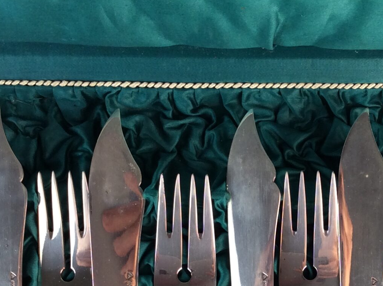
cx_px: 277
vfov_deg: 17.4
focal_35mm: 81
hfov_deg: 24.0
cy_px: 340
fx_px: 895
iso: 32
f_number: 2.4
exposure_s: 1/50
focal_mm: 3.3
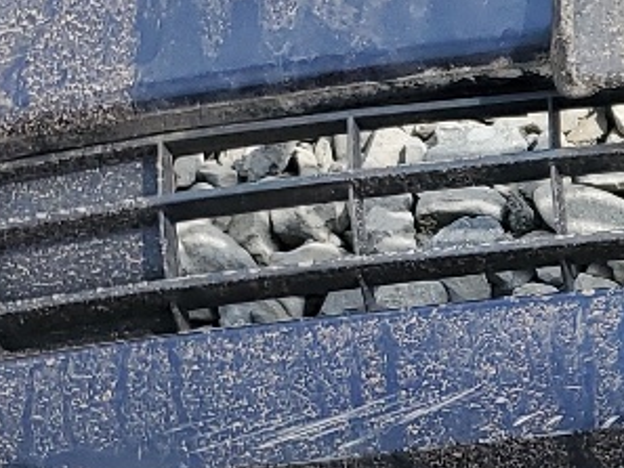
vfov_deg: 10.6
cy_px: 306
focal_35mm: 140
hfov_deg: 13.1
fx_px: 2525
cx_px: 1015
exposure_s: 1/1429
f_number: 1.5
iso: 50
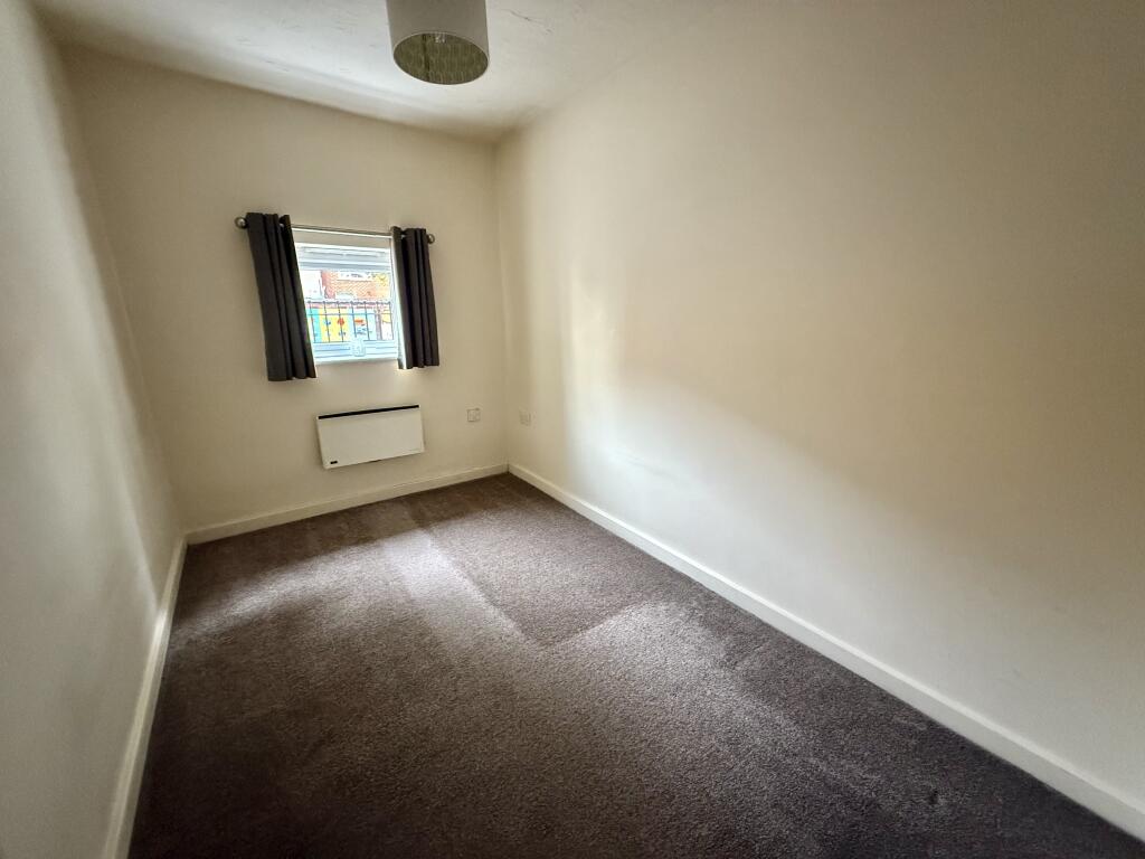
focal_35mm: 14
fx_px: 463
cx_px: 572
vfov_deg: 85.7
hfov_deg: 102.1
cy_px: 430
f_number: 2.2
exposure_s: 1/60
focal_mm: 2.22
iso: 800
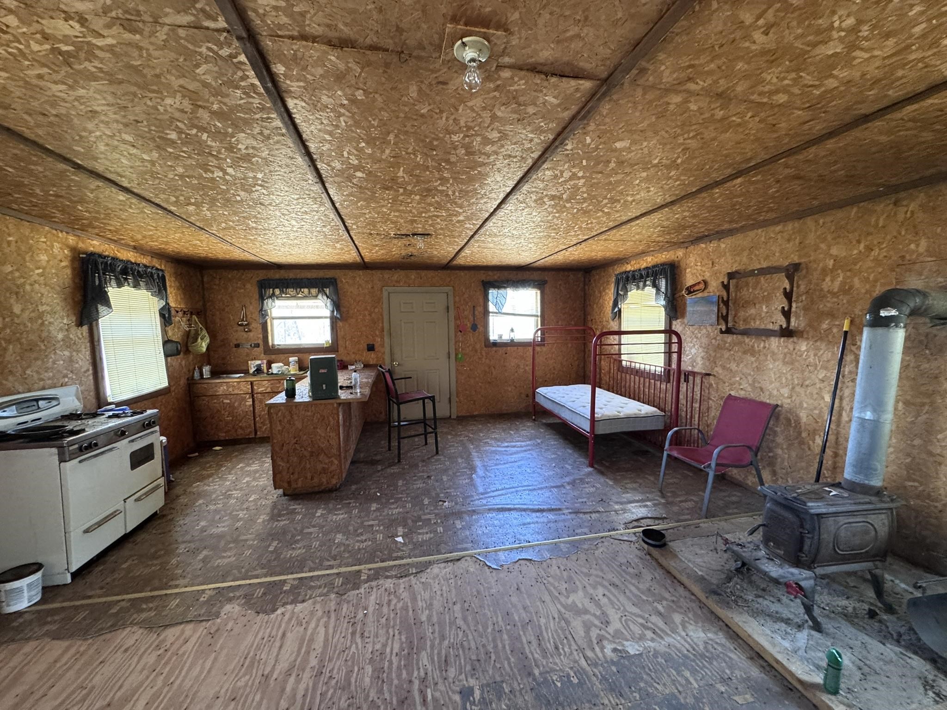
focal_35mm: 14
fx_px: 383
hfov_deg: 102.1
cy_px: 355
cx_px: 474
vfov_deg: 85.7
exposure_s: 1/60
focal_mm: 2.22
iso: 400
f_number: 2.2
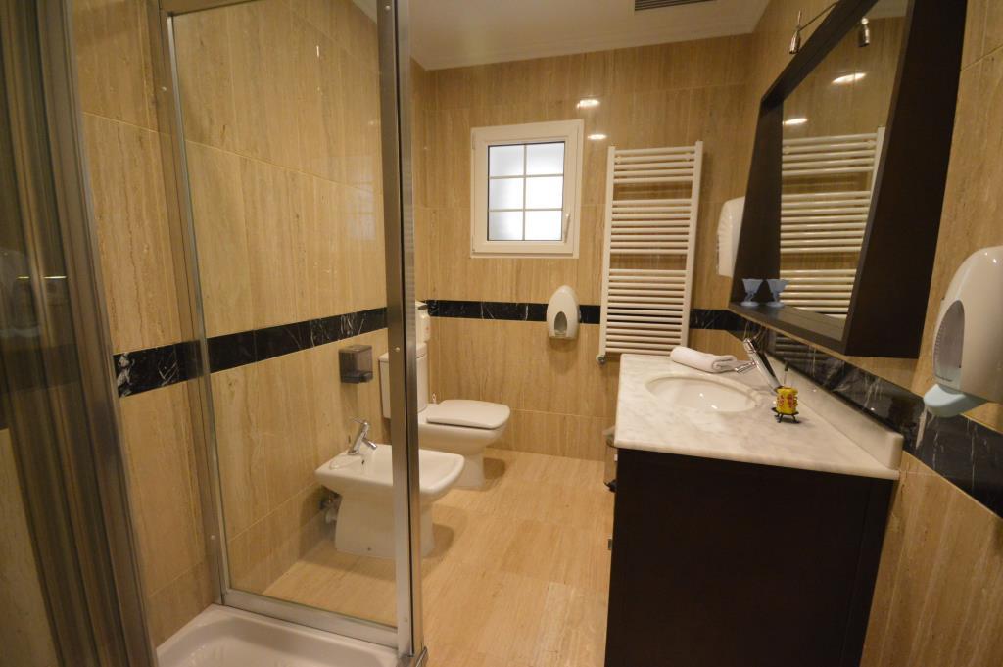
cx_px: 502
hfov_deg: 100.4
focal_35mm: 15
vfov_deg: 77.2
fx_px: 418
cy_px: 334
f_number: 4
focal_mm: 10
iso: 2800
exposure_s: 1/60
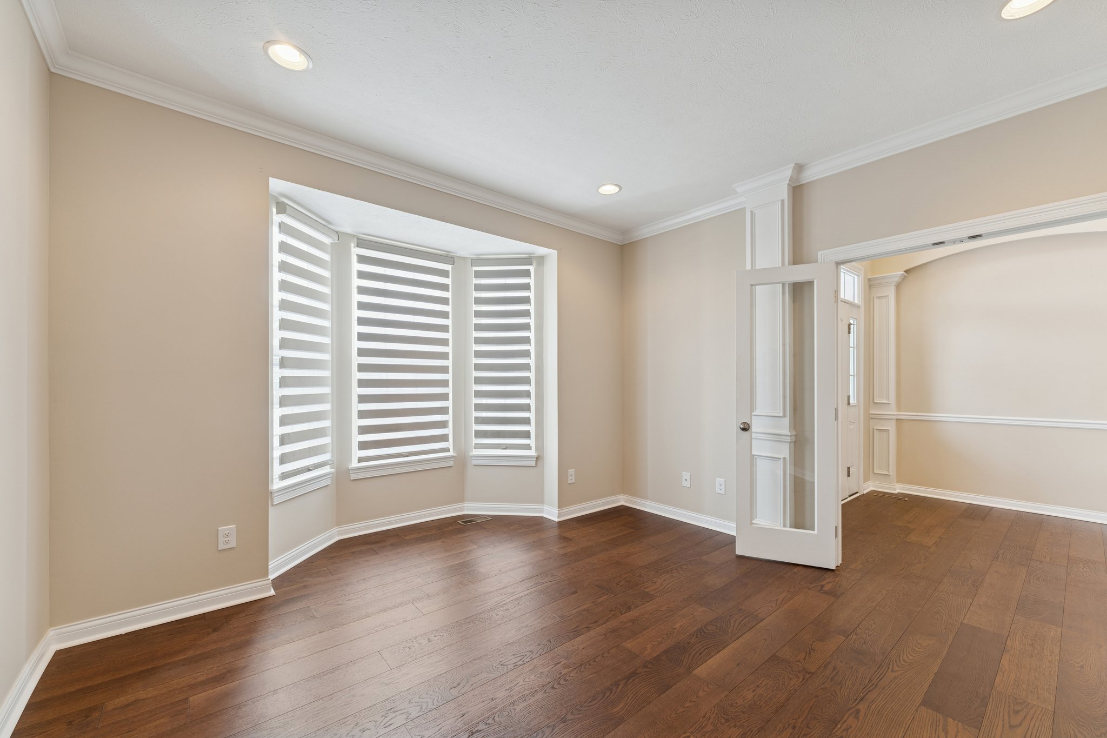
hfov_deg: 104.3
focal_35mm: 14
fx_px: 430
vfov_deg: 81.2
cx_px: 554
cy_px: 369
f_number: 5
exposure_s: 1/30
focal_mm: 14
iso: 250
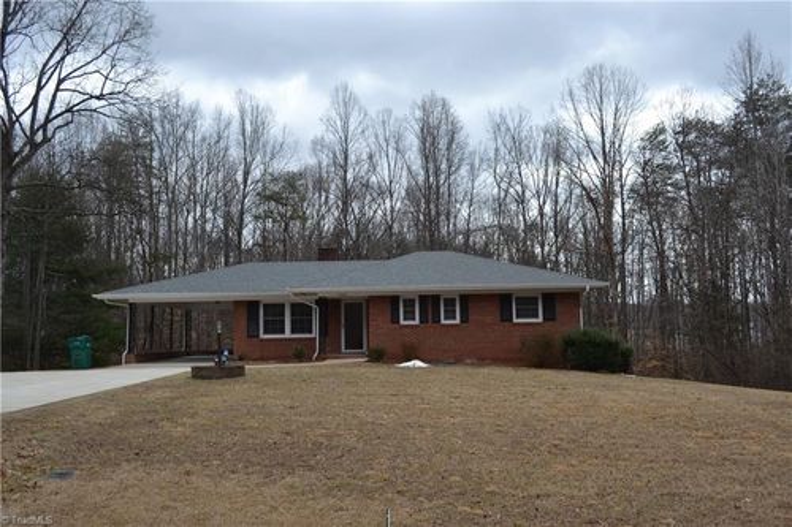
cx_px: 396
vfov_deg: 43.6
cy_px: 264
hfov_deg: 61.9
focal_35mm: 30
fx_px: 660
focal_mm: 20
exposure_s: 1/160
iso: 100
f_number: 6.3
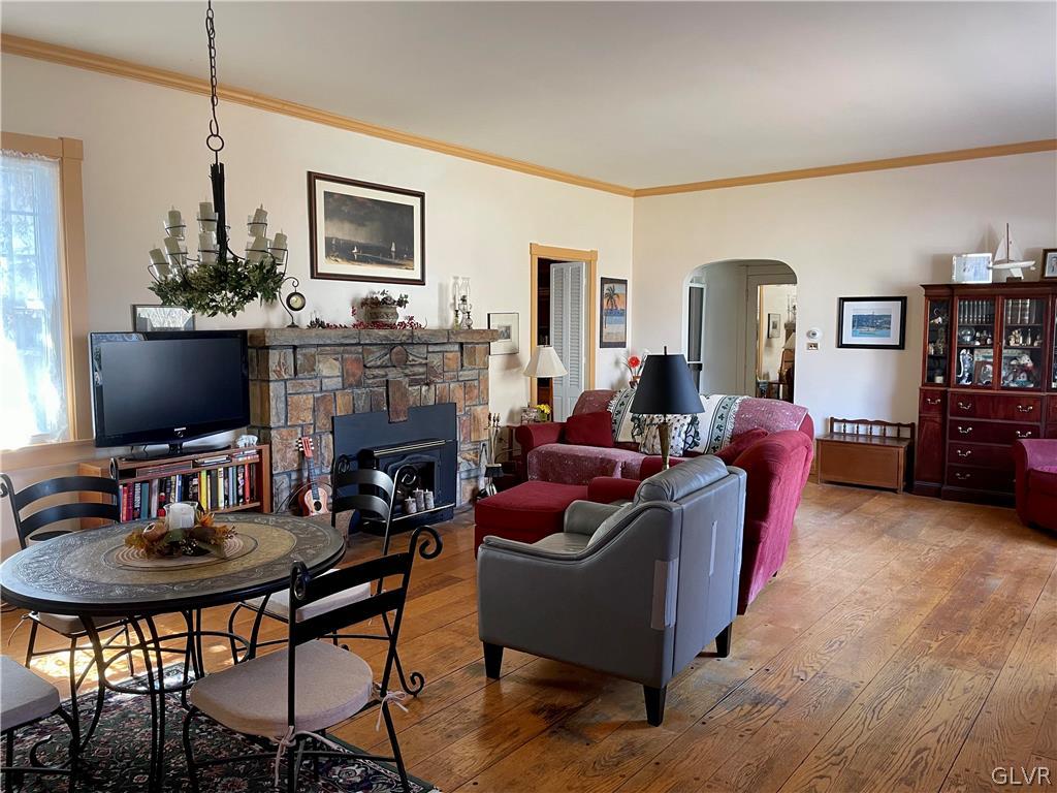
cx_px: 528
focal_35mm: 26
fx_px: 794
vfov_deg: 53.1
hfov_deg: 67.3
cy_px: 396
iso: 250
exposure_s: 1/60
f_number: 1.6
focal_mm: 4.2
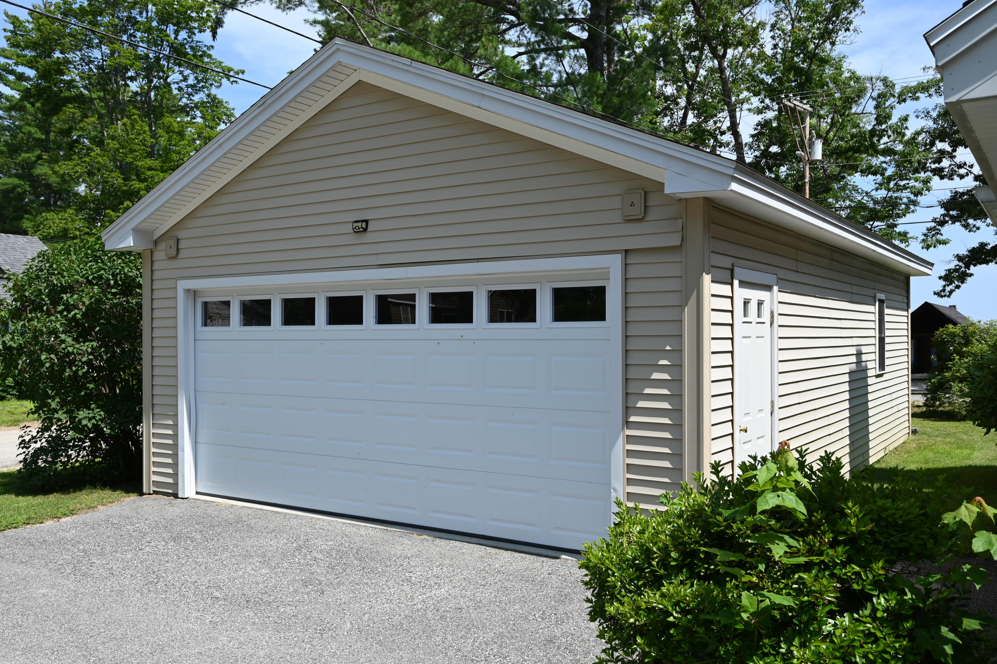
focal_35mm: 30
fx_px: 831
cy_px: 332
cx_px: 498
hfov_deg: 61.9
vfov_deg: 43.6
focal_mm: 30
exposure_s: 1/400
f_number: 7.1
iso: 100
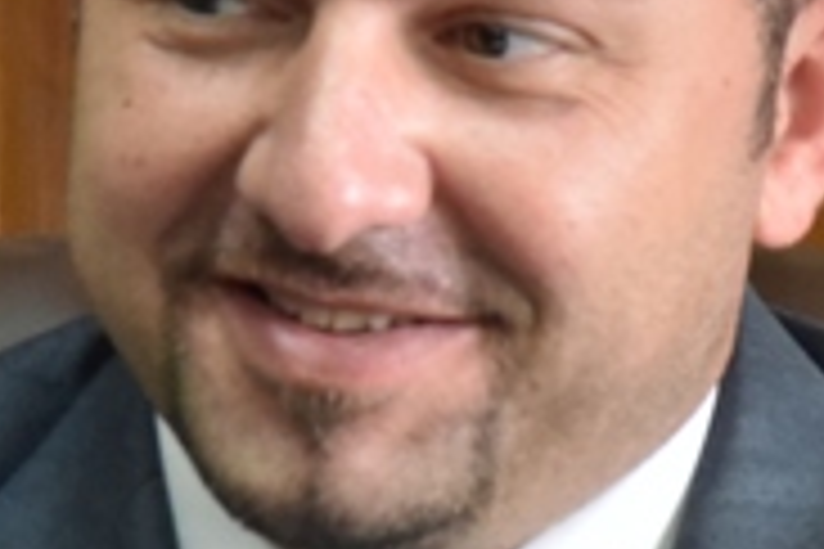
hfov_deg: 3.1
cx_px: 320
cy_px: 313
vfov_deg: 2.1
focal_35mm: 670
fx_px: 15334
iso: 2500
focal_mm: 120
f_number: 5.6
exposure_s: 1/125
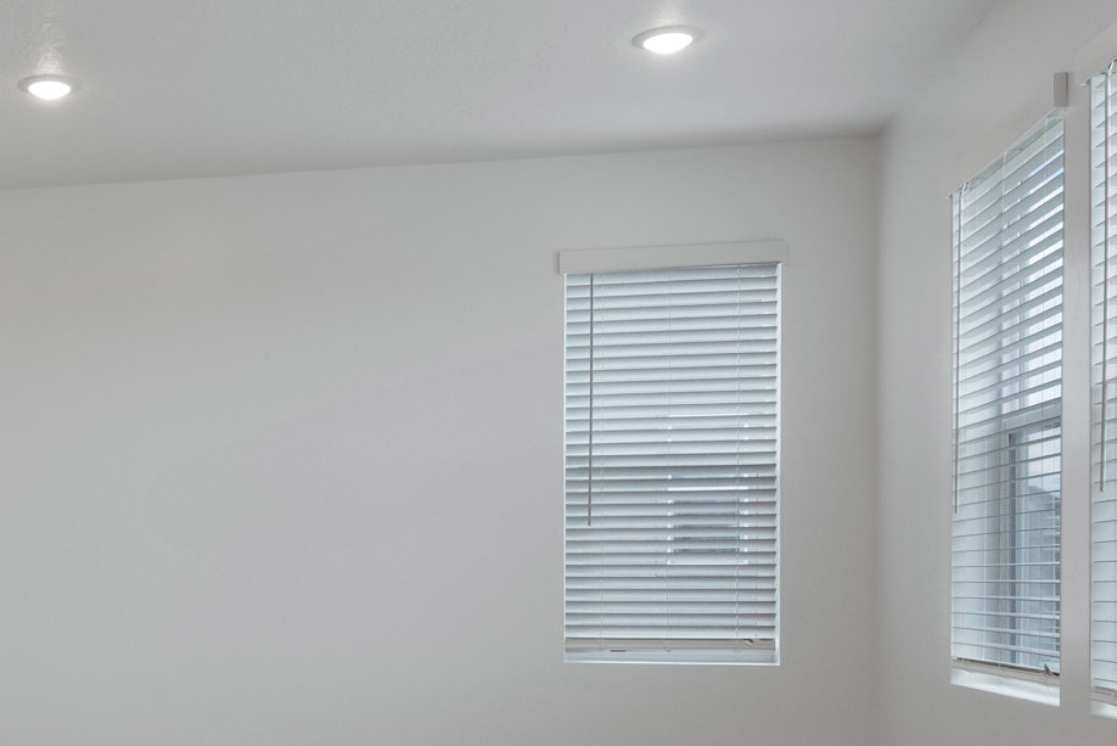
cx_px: 72
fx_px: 1521
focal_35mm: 49
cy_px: 540
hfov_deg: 37.2
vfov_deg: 27.3
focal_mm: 18
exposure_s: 1/13
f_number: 8
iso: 500
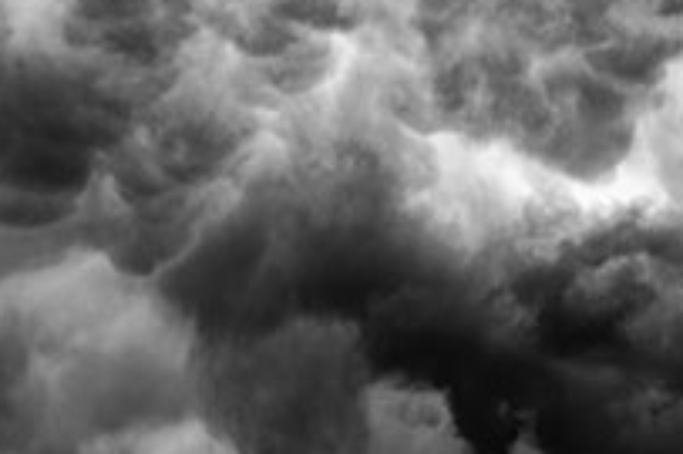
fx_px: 2806
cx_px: 525
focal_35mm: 148
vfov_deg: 9.3
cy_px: 240
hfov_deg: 13.8
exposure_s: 1/250
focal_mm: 40
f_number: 7.1
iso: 64
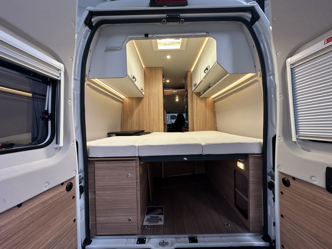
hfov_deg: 102.1
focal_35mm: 14
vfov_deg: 85.7
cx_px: 166
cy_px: 124
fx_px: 134
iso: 160
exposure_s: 1/99
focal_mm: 2.22
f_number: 2.2
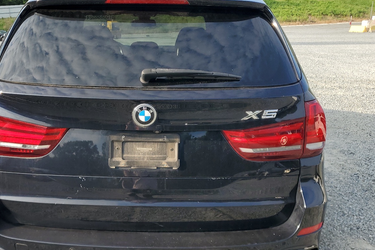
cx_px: 133
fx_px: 396
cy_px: 125
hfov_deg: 50.0
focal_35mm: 38
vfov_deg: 35.0
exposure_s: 1/1250
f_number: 1.5
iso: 50
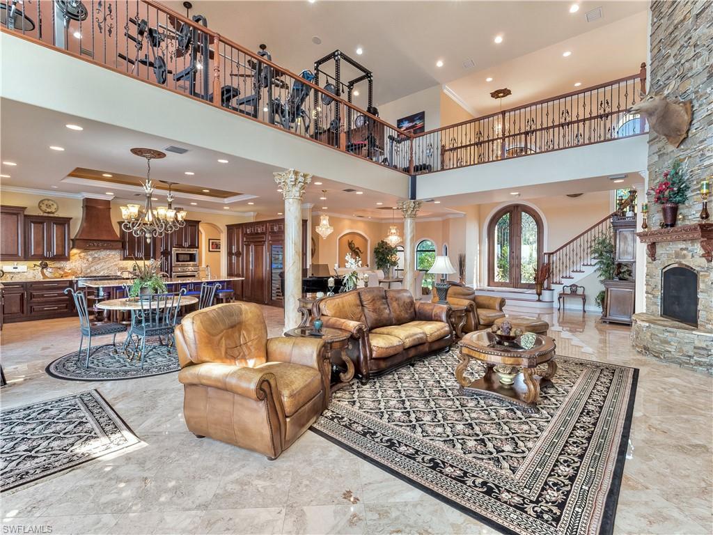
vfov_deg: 78.1
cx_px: 356
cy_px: 268
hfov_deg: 94.5
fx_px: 330
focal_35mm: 16
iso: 200
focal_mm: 8
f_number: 7.1
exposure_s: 1/40
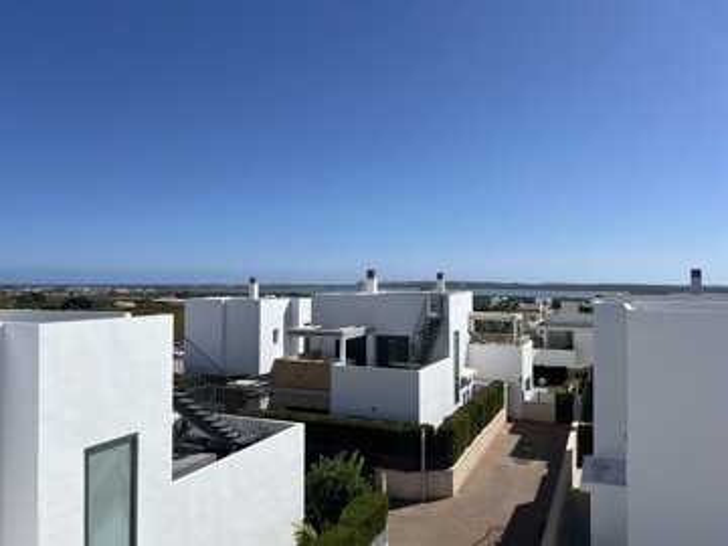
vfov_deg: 53.1
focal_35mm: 26
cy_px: 273
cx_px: 364
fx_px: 547
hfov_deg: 67.3
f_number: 1.5
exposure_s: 1/9434
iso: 50
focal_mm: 5.7
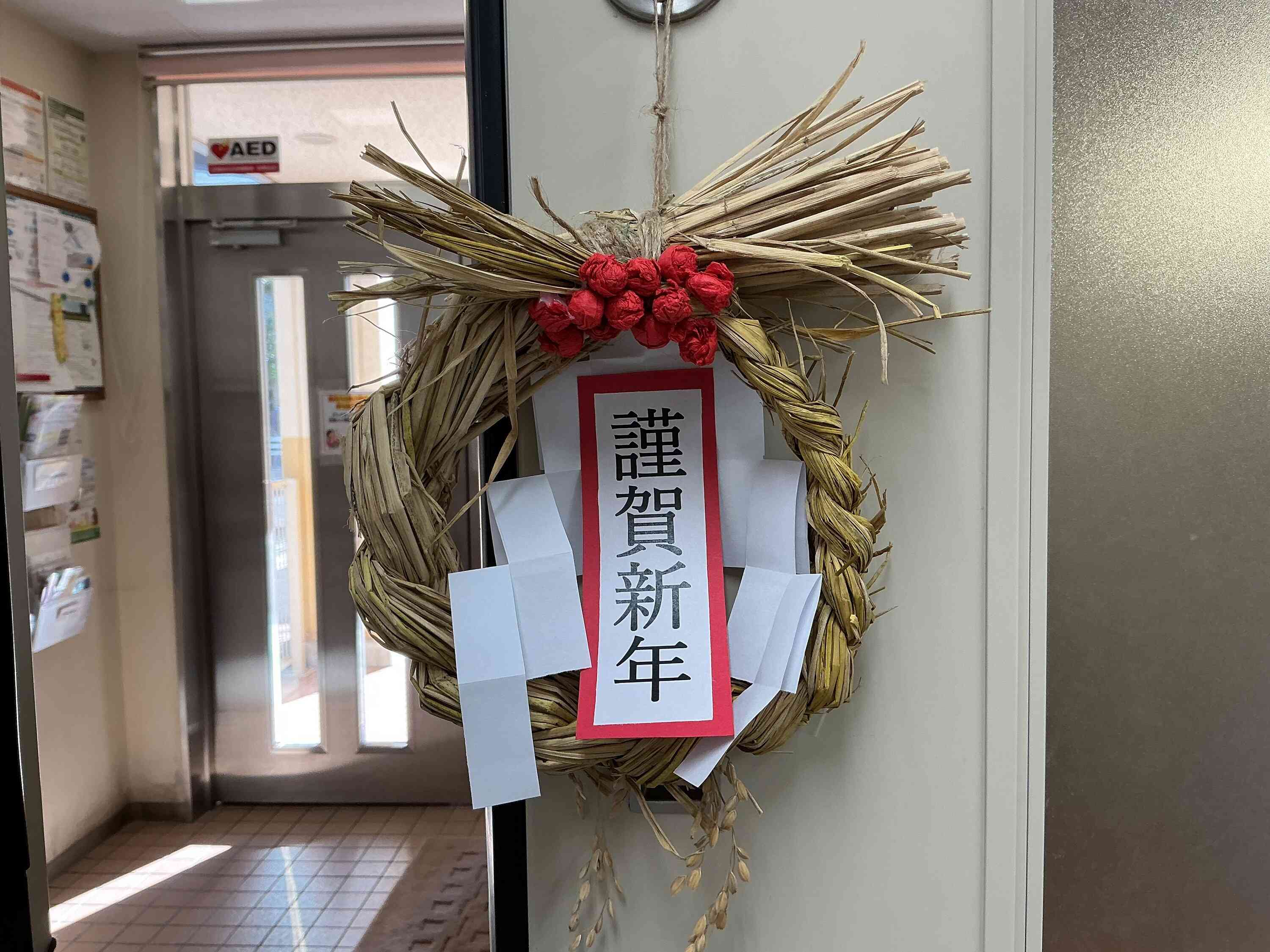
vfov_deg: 48.2
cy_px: 476
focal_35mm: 29
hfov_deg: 61.7
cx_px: 635
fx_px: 1064
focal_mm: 3
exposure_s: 1/100
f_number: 1.8
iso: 40
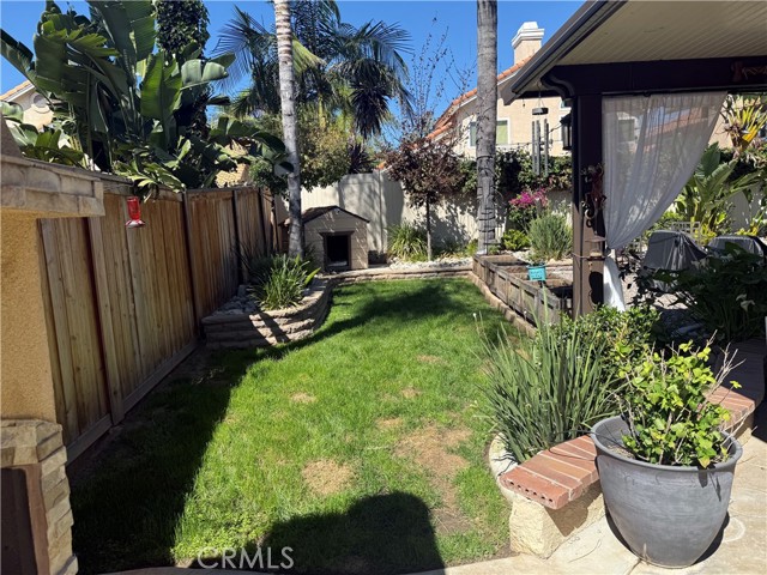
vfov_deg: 56.8
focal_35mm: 24
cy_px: 288
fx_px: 532
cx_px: 384
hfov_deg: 71.6
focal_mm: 6.76
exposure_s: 1/2611
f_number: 1.78
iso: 80
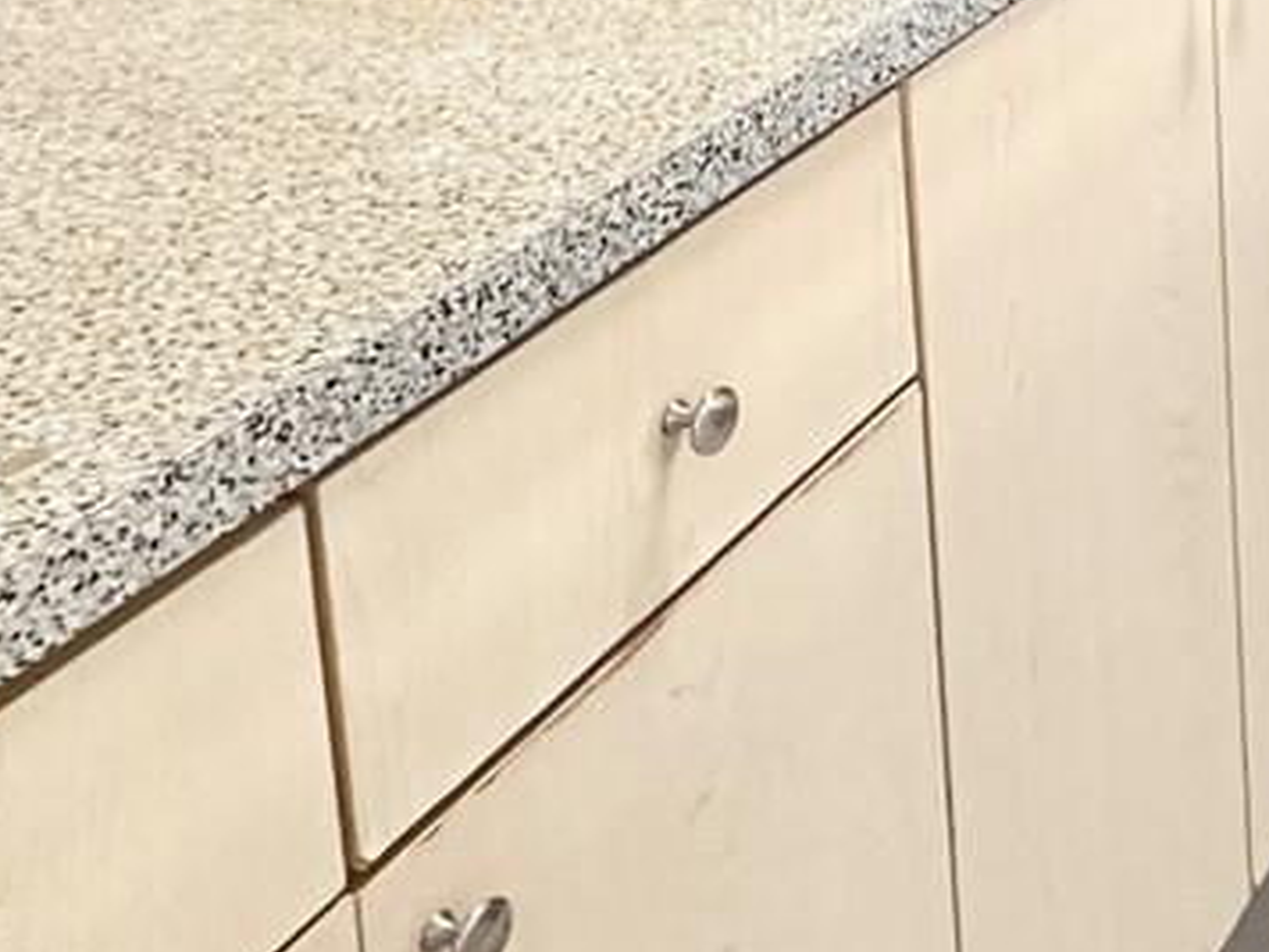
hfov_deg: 24.2
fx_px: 2310
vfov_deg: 19.7
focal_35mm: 63
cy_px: -542
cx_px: 1893
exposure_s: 1/60
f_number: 2.2
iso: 320
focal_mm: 2.22
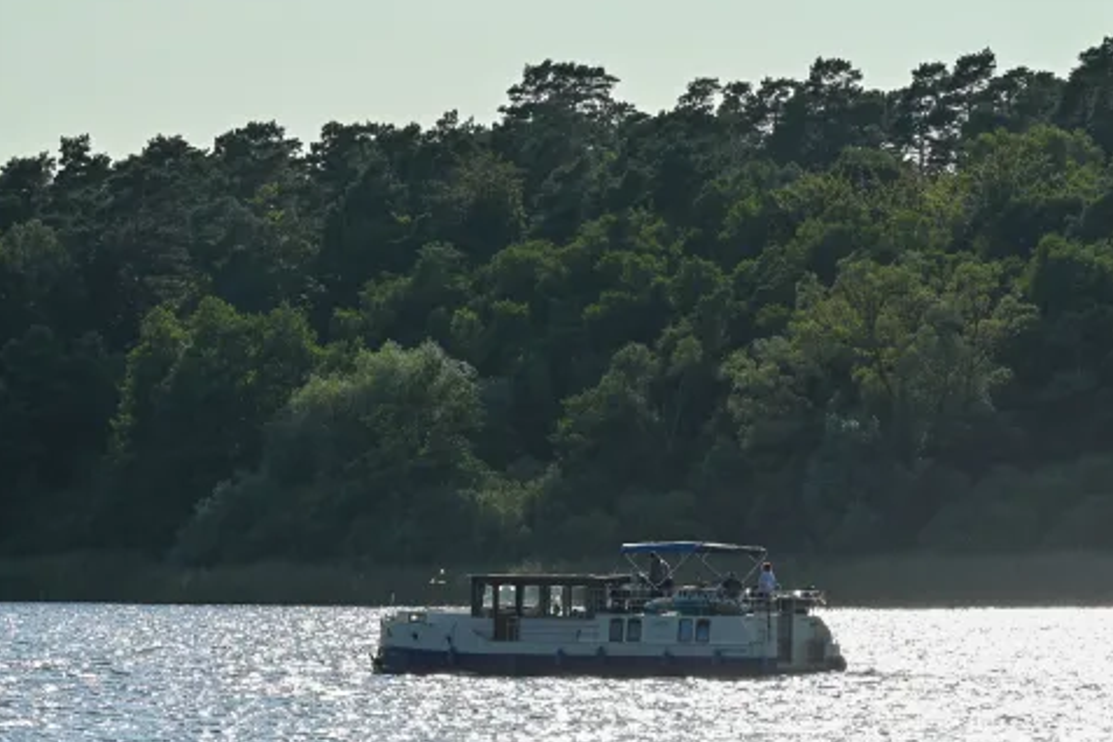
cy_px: 450
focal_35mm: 283
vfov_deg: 4.9
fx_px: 8749
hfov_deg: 7.3
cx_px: 684
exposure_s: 1/800
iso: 100
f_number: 7.1
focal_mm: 150
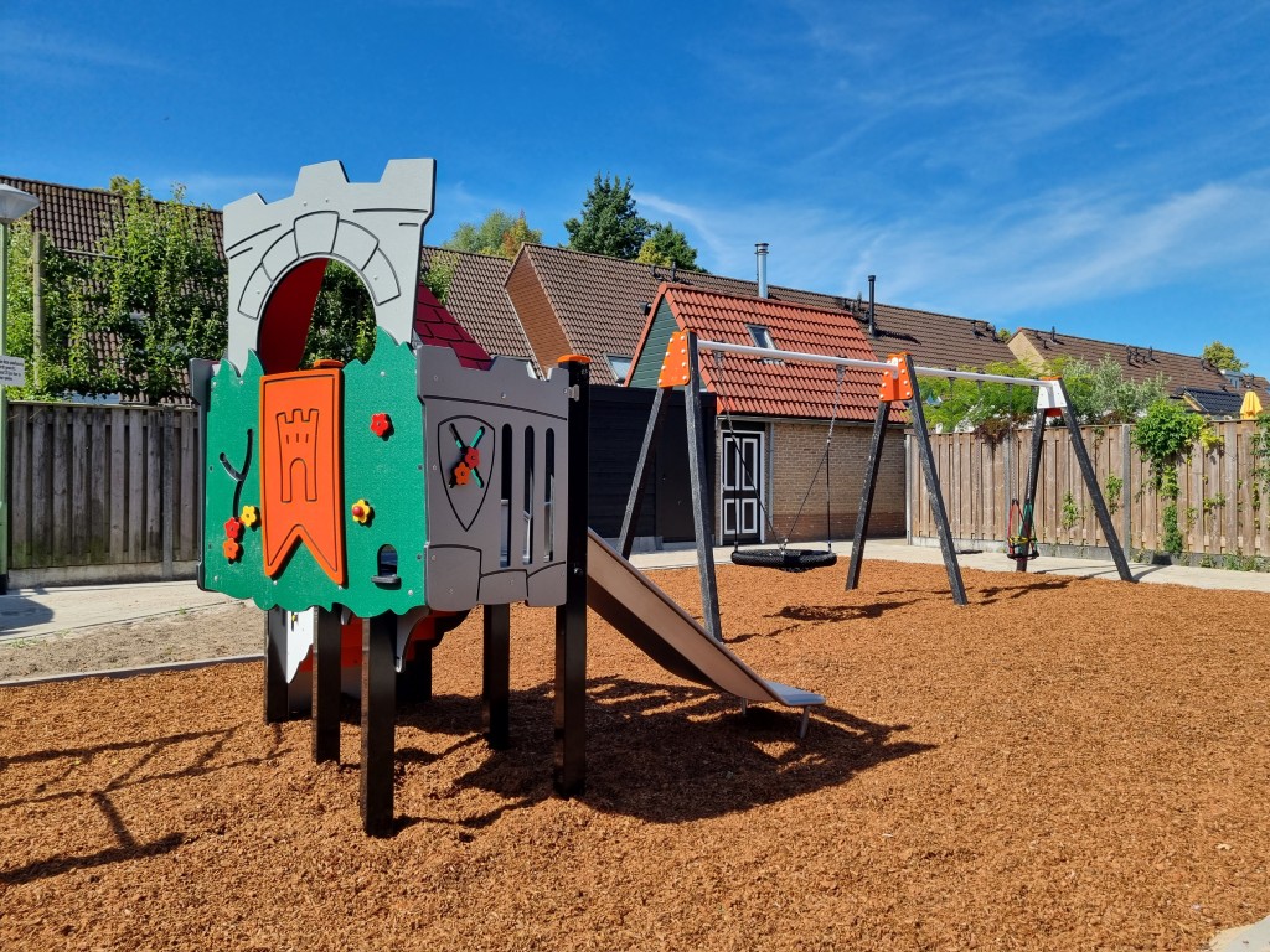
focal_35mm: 26
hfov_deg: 67.3
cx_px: 635
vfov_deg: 53.1
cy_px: 476
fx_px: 954
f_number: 1.8
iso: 50
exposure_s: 1/1792
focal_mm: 5.4
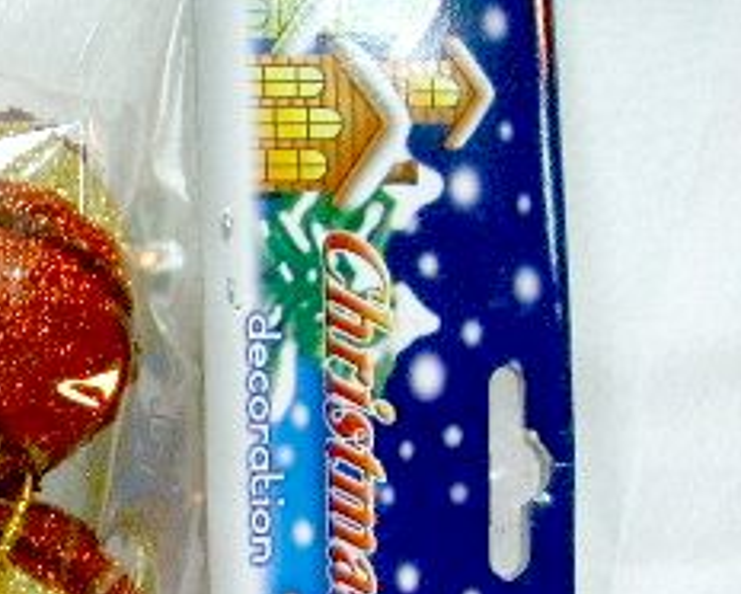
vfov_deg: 14.5
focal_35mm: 105
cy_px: 559
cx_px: -227
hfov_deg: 17.2
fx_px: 2305
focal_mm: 6.6
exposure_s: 1/45
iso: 150
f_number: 3.5
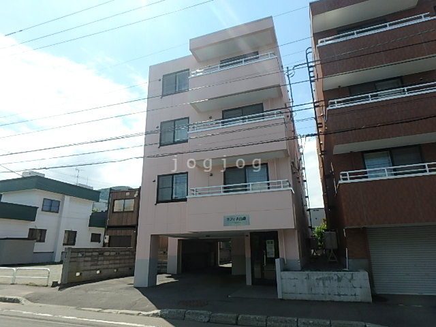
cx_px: 218
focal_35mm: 21
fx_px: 265
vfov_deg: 63.4
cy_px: 164
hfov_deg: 79.0
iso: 125
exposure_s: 1/400
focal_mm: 3.7
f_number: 6
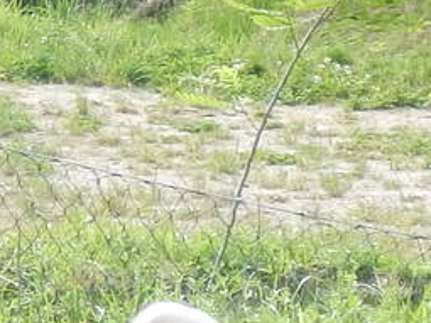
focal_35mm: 534
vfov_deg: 2.8
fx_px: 6646
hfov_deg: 3.7
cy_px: 5
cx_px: -475
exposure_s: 1/160
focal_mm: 15.3
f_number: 4.3
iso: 125
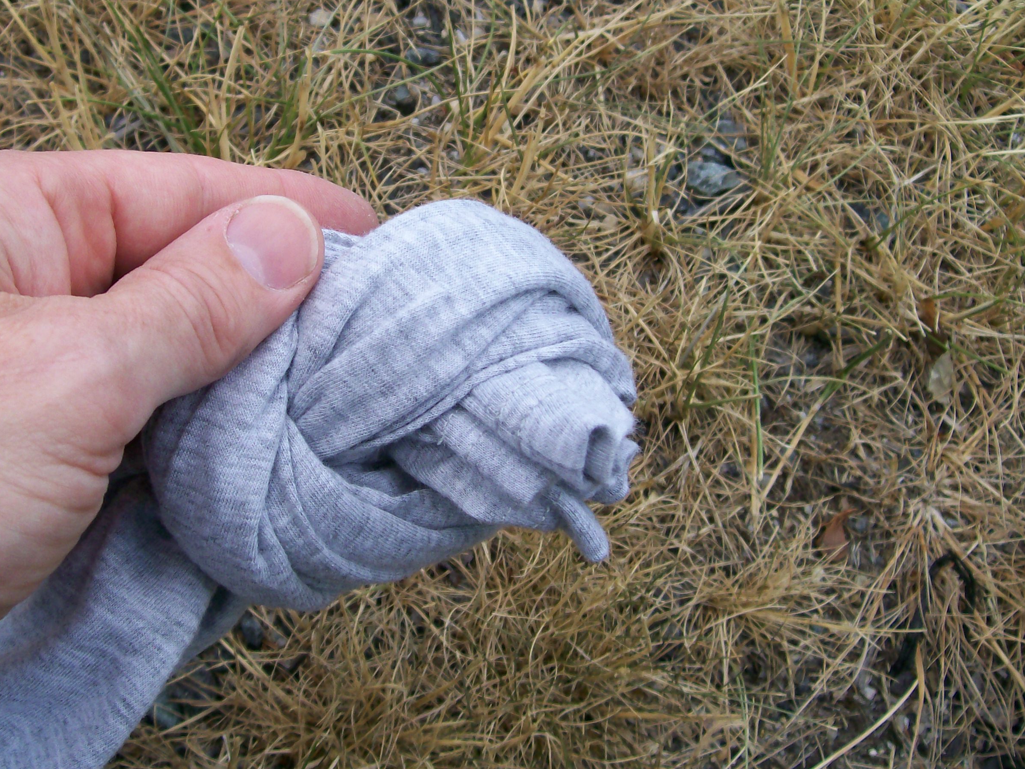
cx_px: 417
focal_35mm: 46
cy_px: 387
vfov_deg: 31.5
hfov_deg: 41.1
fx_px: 1362
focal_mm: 6
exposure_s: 1/691
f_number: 2.7
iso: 80
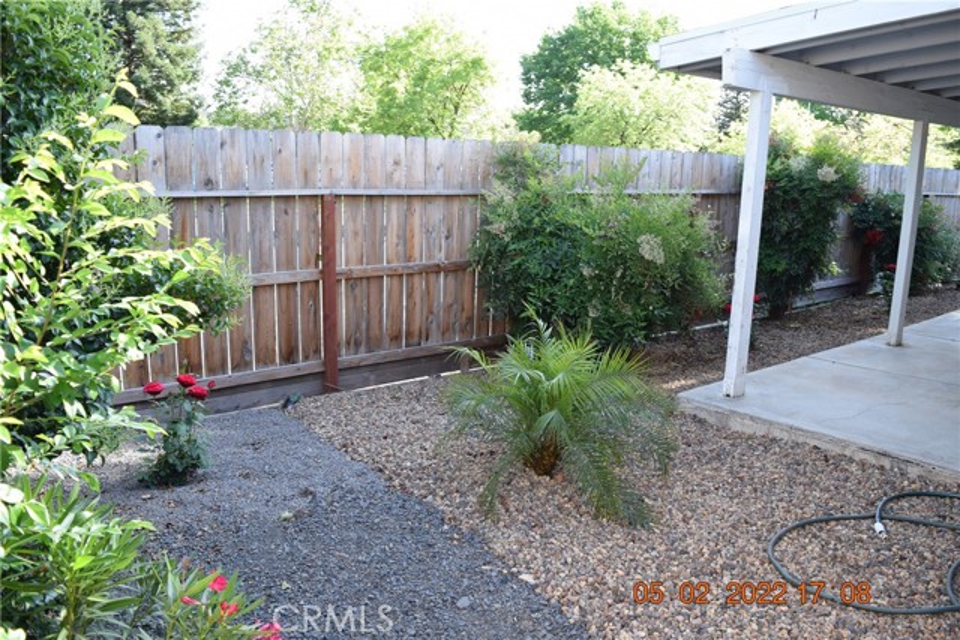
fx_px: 720
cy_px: 320
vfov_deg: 48.0
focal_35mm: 27
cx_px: 480
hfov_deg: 67.4
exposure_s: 1/160
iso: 400
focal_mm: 18
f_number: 6.3
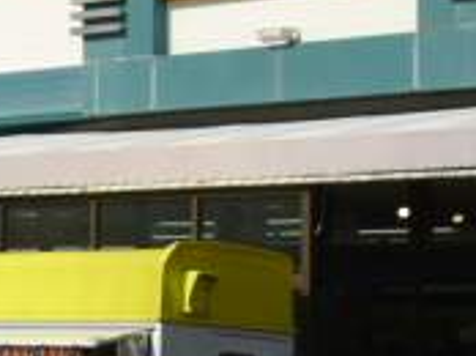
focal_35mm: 177
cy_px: 142
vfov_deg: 8.4
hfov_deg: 10.9
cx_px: -175
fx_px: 2431
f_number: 13
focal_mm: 8.6
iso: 100
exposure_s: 1/160
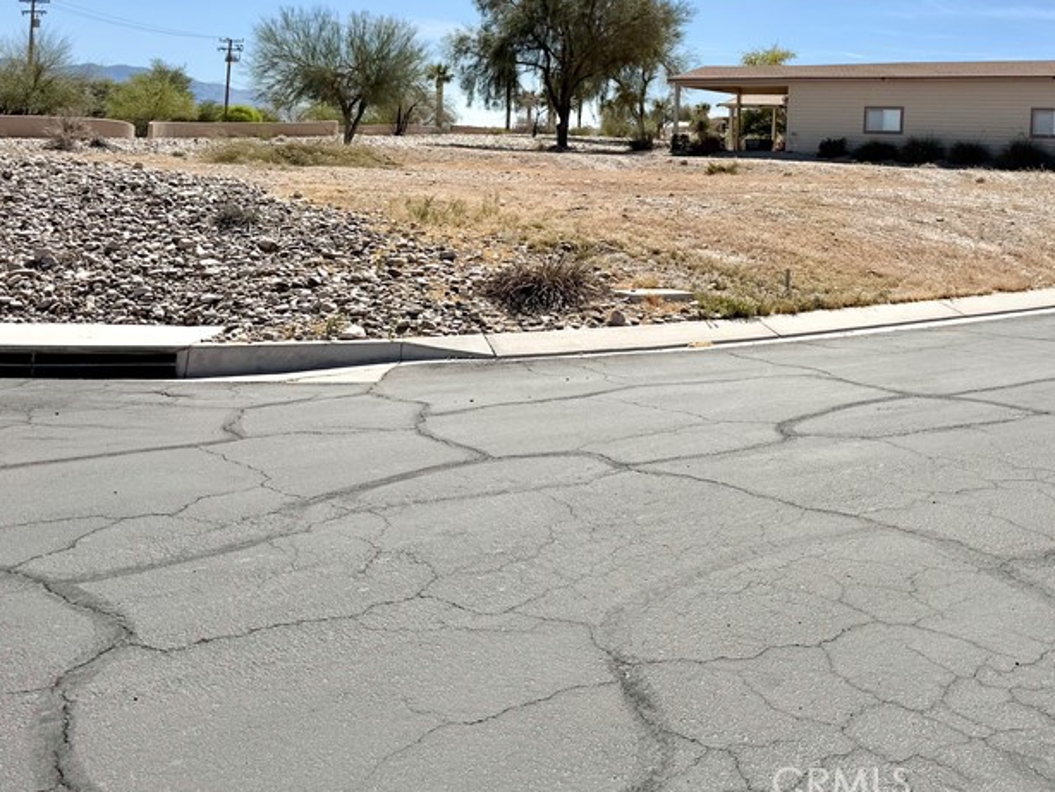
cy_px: 148
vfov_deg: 34.8
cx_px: 636
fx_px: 1220
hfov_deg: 46.5
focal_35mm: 40
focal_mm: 6.76
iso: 80
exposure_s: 1/9091
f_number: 1.78
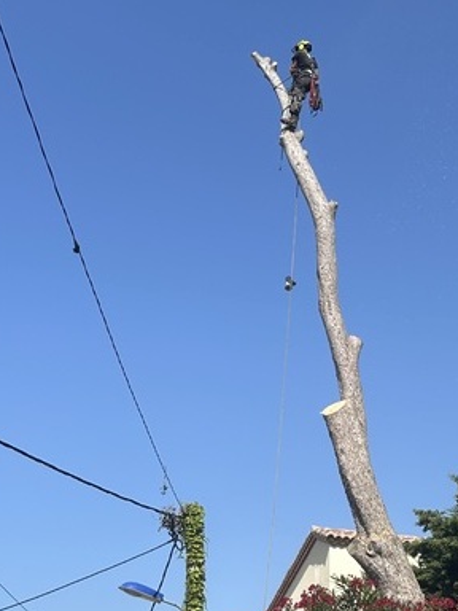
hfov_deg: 23.2
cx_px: 291
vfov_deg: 30.3
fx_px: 1111
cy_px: 439
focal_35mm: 63
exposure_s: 1/4016
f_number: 1.78
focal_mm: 6.86
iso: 80
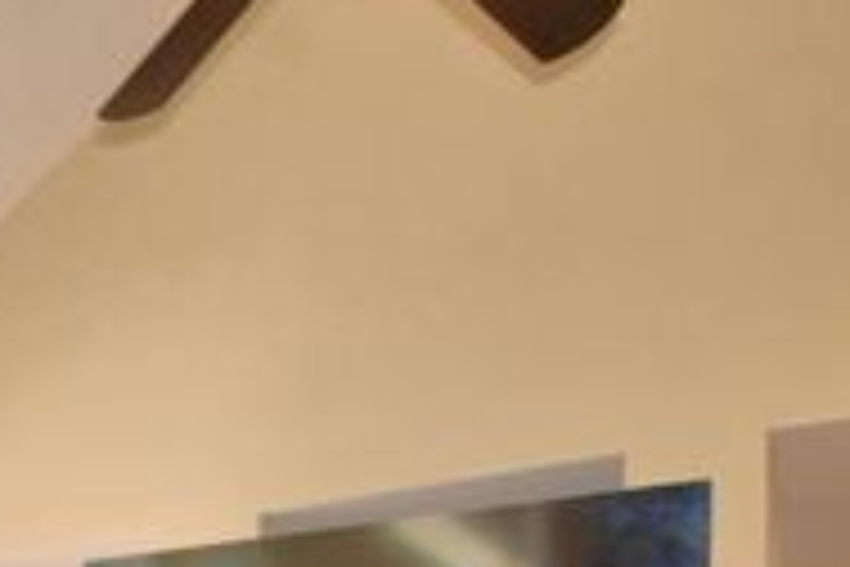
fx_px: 1322
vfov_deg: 19.4
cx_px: -209
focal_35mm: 56
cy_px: 965
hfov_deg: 29.7
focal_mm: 10
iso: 100
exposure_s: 1/100
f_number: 4.5
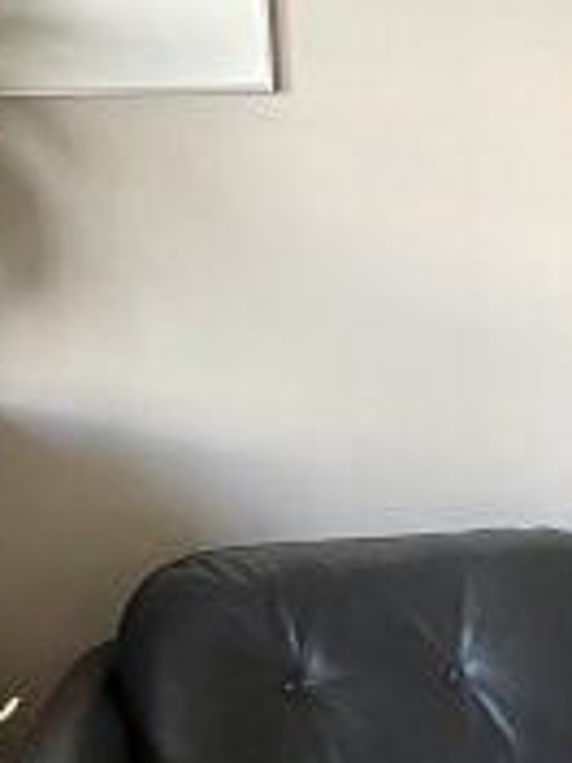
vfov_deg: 16.6
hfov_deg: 12.1
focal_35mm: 118
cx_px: 819
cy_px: 538
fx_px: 2600
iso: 125
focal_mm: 4.2
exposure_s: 1/84
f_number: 1.6
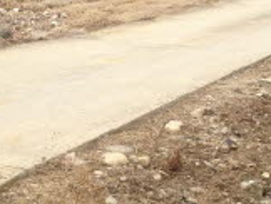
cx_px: 169
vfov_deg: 13.7
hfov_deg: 18.2
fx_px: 847
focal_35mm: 108
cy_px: 84
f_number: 2.4
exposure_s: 1/449
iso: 64
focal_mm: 4.28
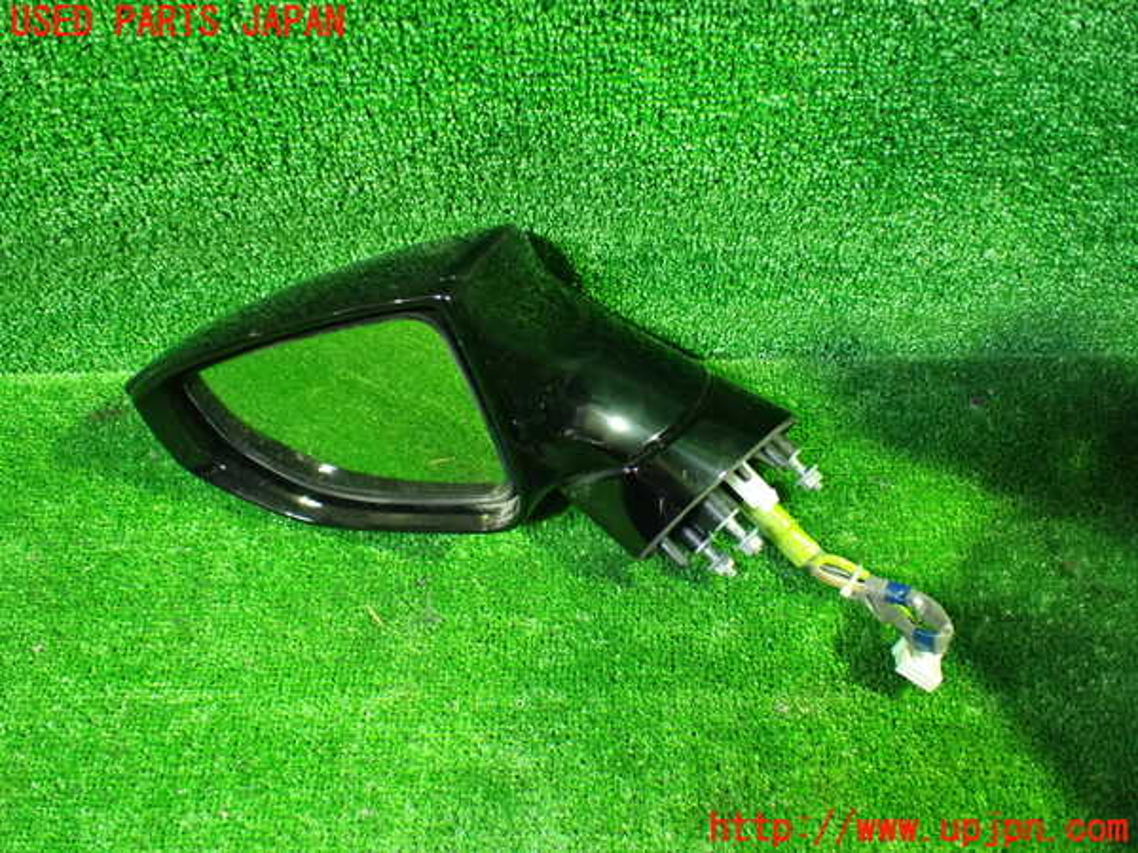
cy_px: 426
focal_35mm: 30
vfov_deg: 46.8
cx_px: 569
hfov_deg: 60.0
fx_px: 986
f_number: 2.3
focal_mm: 5.4
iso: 1250
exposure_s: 1/30
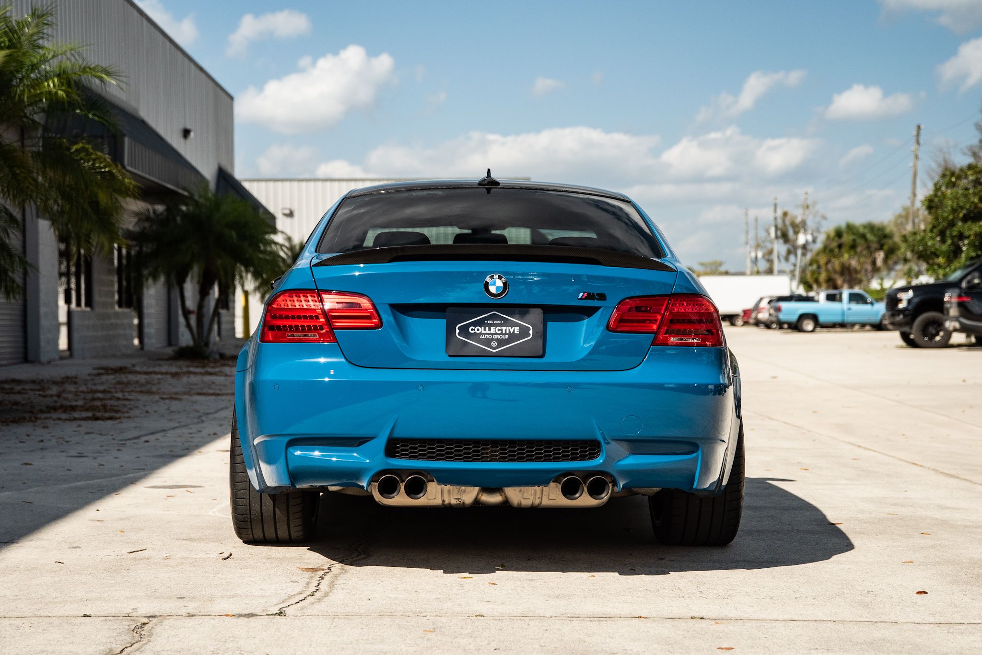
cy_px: 328
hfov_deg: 38.2
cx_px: 491
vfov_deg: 26.0
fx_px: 1419
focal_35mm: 52
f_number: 3.5
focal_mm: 52
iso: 320
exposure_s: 1/4000
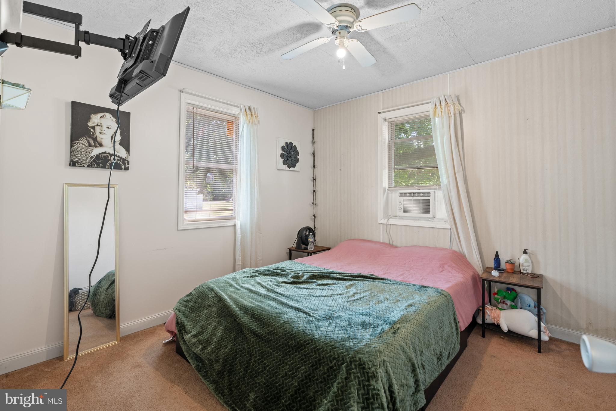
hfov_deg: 96.7
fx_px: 274
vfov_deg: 73.7
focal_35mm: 16
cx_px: 308
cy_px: 206
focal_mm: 16
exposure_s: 1
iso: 400
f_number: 8
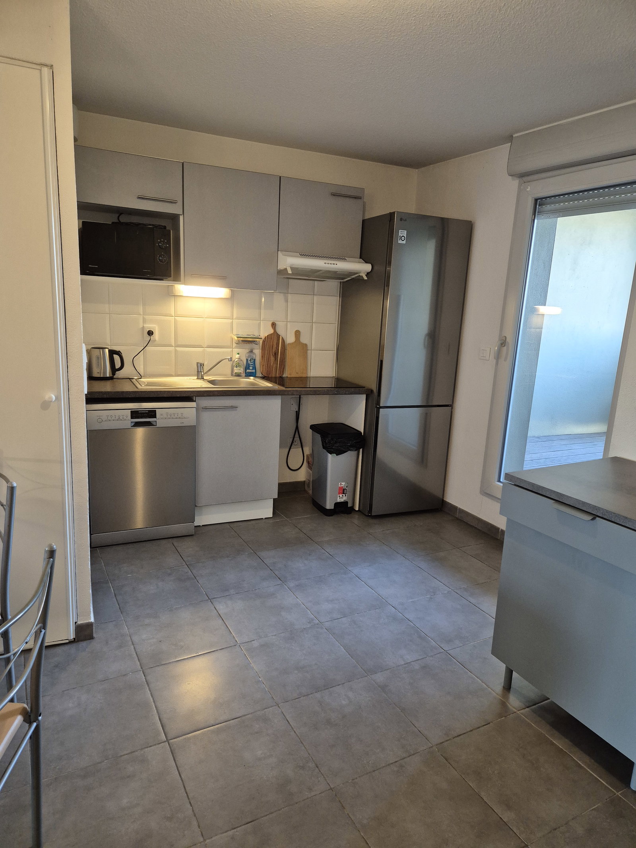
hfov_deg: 58.9
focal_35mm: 23
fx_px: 563
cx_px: 318
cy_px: 424
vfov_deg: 73.9
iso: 500
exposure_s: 1/100
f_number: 1.8
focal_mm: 5.4
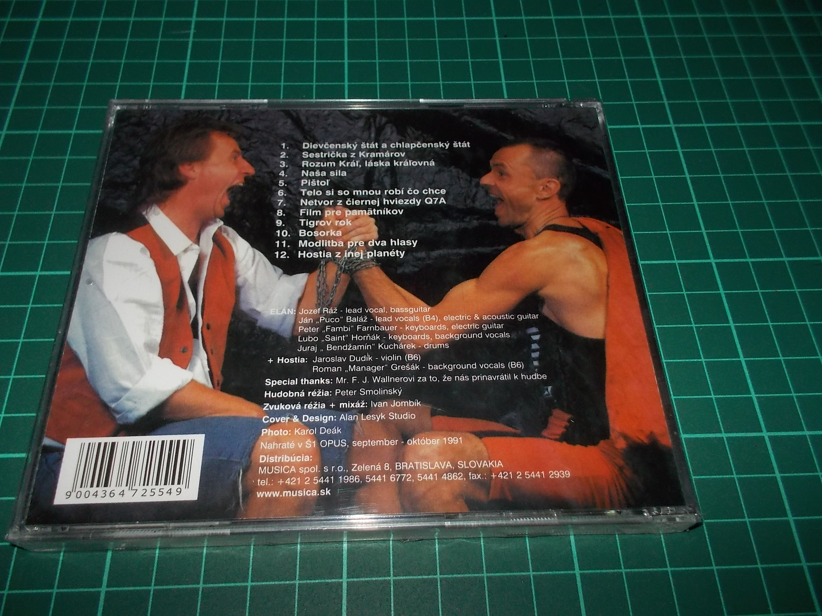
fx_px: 689
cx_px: 411
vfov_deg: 48.2
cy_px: 308
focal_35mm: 29
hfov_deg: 61.7
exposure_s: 1/30
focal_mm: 4.1
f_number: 3.3
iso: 200
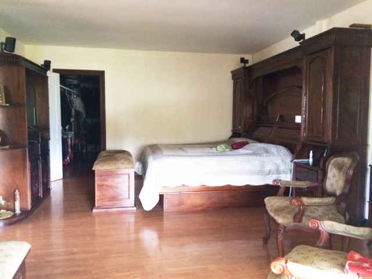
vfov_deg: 48.2
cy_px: 140
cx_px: 186
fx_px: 312
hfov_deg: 61.7
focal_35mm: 29
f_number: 2.2
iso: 320
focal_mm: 4.15
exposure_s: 1/17
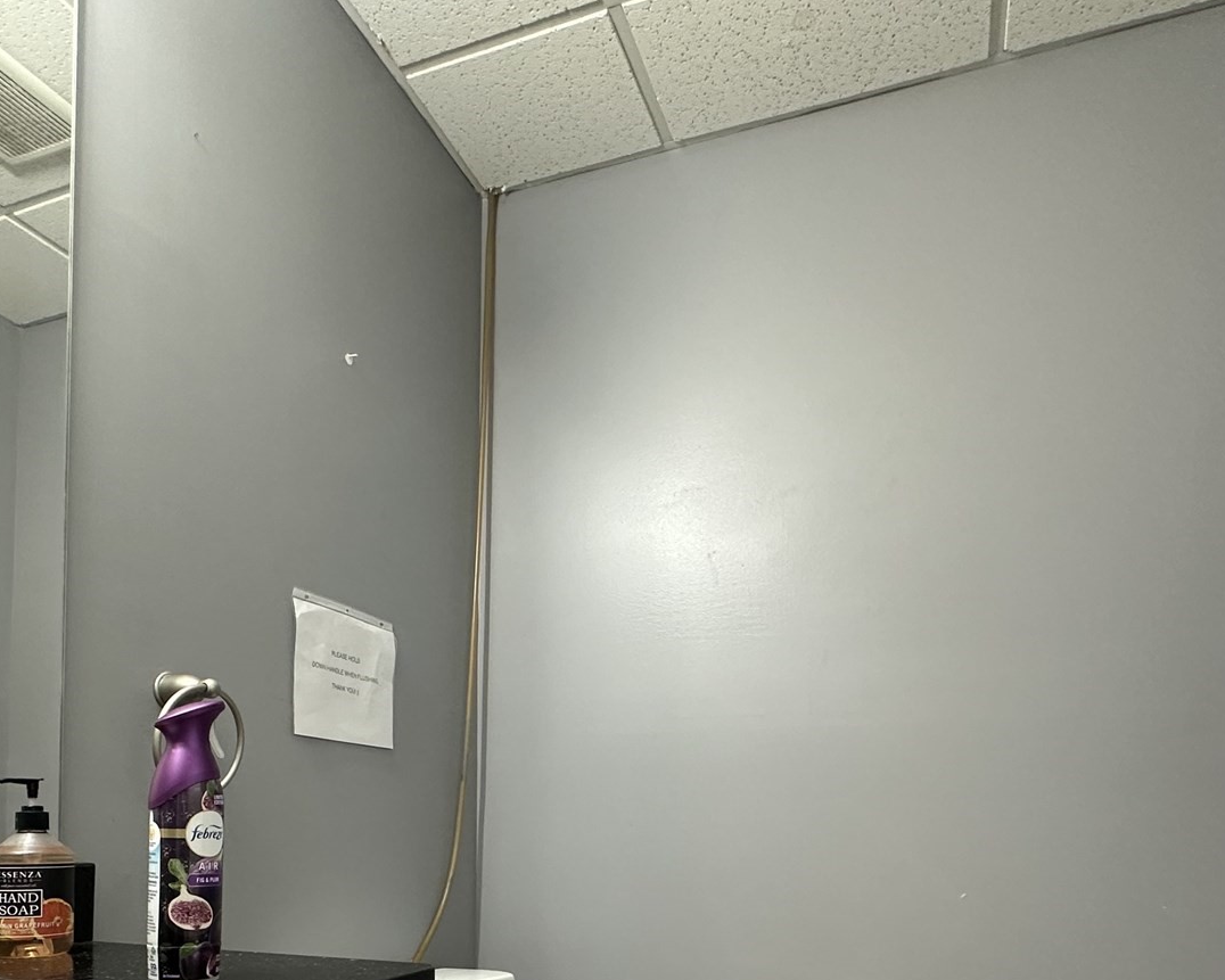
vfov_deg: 50.8
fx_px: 943
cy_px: 815
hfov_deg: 66.0
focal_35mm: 26
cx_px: 575
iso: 250
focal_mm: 2.22
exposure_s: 1/60
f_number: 2.2
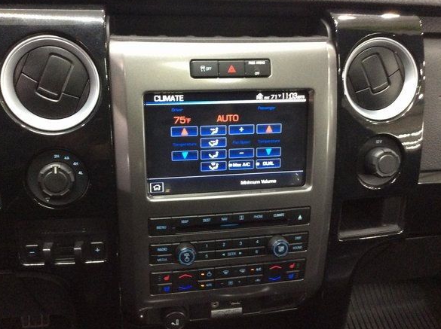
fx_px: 445
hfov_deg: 52.7
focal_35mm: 35
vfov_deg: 40.6
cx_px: 208
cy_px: 172
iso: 320
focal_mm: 3.3
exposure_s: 1/20
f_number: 2.4
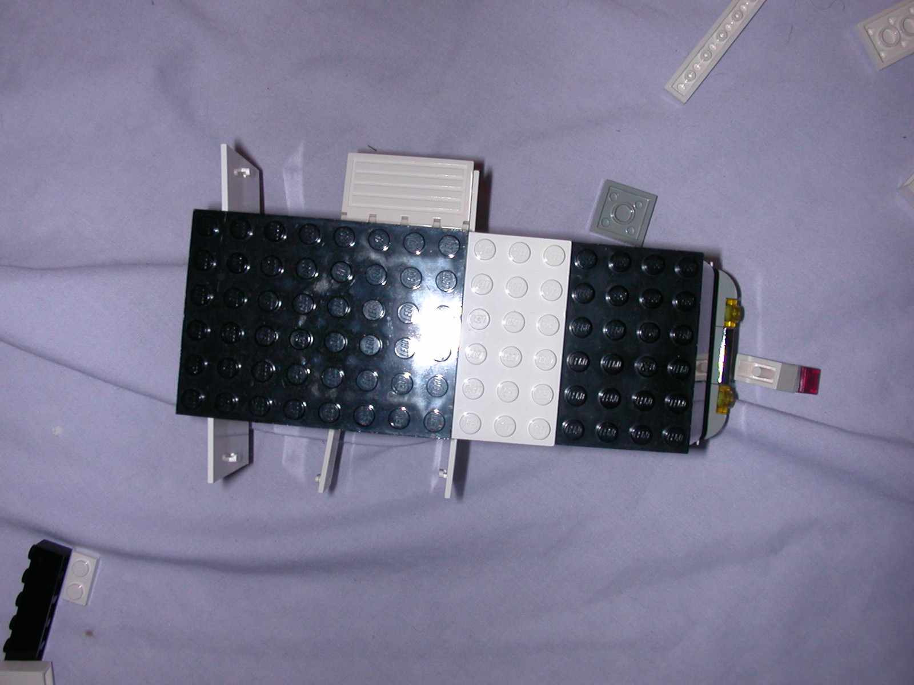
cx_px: 457
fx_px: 977
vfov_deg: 38.7
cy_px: 342
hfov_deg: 50.1
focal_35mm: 37
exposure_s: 1/59.9
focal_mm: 5.6
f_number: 4.5
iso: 100
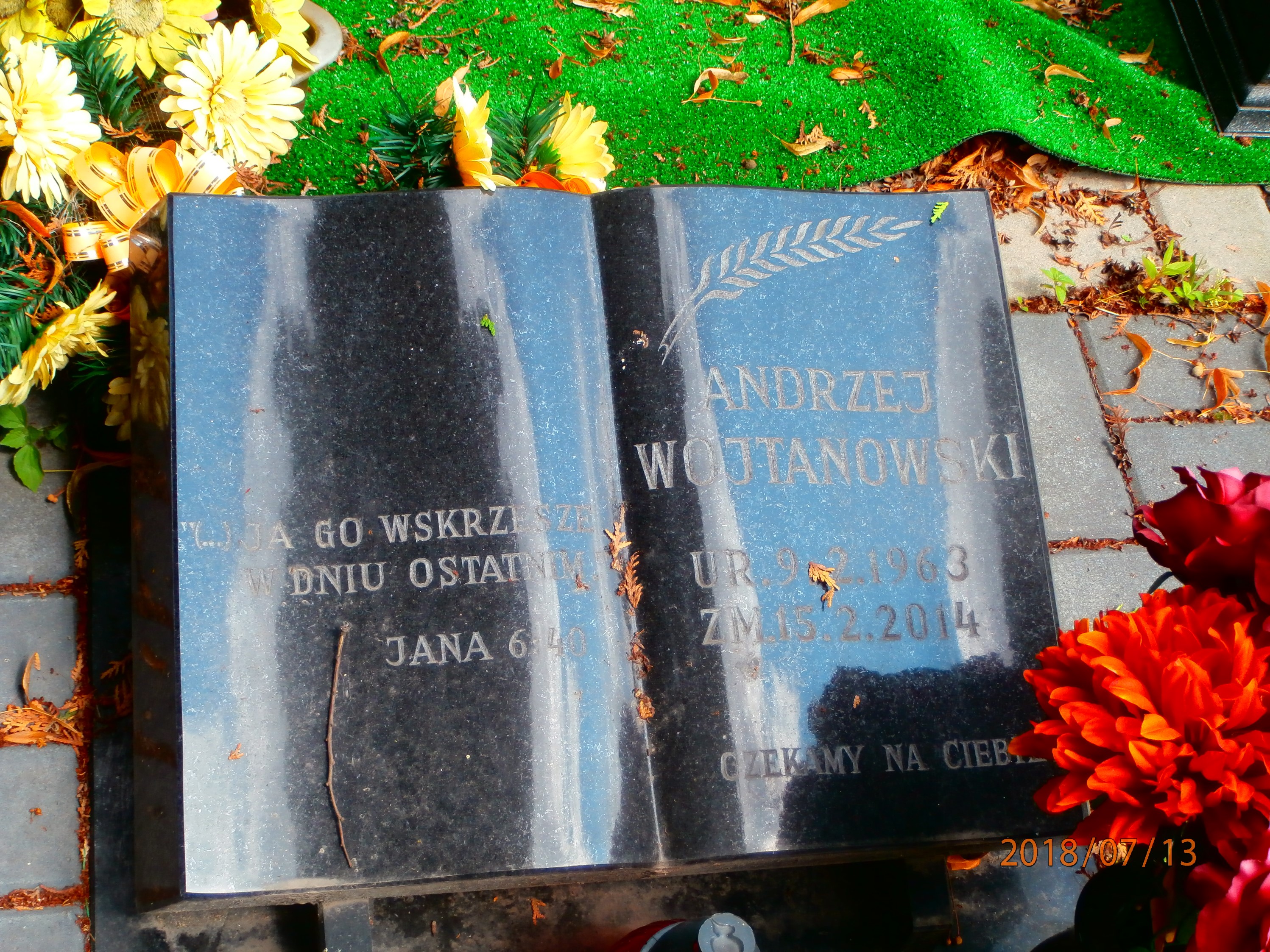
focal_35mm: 57
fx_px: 2091
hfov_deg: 33.8
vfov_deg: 25.7
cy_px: 476
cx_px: 635
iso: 100
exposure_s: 1/160
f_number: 4.5
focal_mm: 10.11
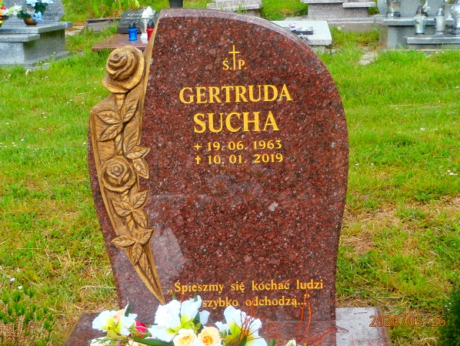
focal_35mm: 92
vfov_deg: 16.1
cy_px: 175
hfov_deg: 21.3
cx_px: 228
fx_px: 1223
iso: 200
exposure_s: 1/80
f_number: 5
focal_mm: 15.16
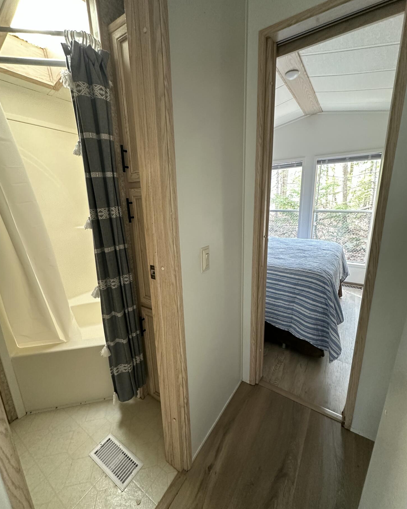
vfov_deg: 96.8
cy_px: 252
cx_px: 202
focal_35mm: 15
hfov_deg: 84.0
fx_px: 226
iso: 400
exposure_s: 1/69
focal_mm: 2.22
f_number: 2.2
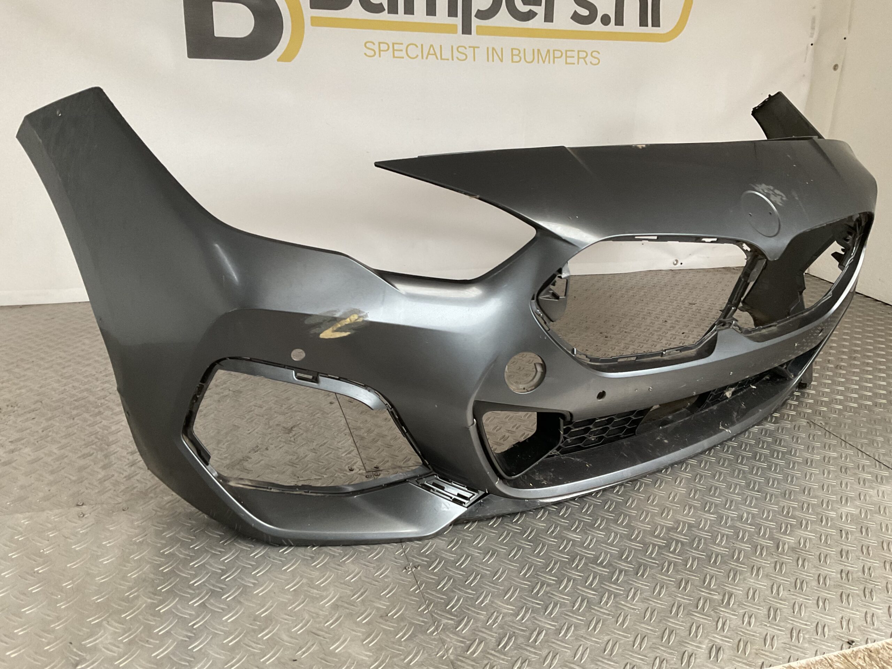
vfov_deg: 48.2
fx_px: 747
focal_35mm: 29
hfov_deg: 61.7
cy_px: 334
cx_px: 446
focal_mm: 3
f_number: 1.8
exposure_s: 1/50
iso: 160
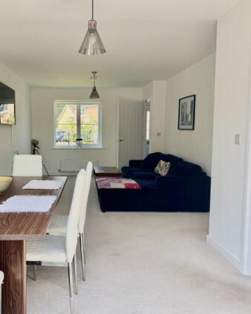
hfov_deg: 45.0
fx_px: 297
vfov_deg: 55.7
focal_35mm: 32
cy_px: 159
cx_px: 81
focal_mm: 6.76
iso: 80
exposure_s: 1/888
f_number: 1.78
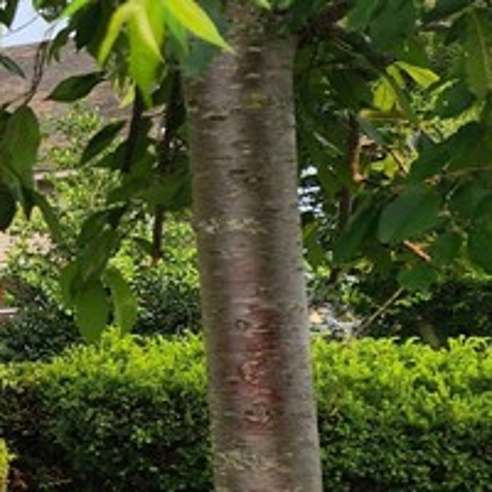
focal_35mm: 104
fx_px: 1672
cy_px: 197
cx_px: -743
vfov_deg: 16.7
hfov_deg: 12.5
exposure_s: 1/484
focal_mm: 6.4
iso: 12
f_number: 1.8
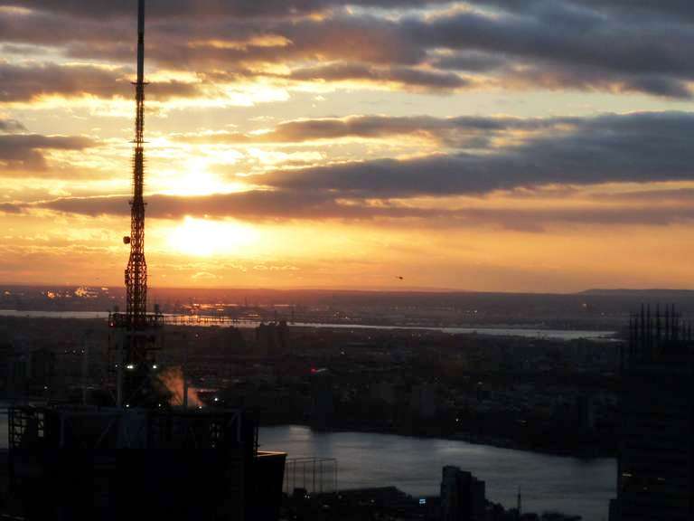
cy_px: 260
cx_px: 347
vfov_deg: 11.9
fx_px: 2506
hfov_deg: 15.8
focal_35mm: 125
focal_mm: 14.2
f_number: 5.6
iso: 125
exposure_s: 1/320
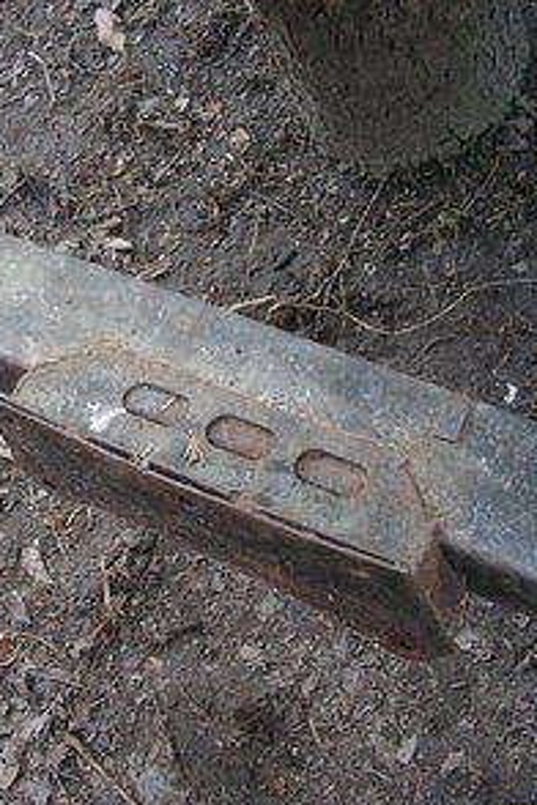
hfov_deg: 26.1
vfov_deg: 38.9
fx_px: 1141
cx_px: 129
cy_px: 405
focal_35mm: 51
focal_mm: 6
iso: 64
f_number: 3.2
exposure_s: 1/50
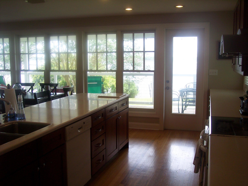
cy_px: 93
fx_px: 279
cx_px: 124
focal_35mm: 39
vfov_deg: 36.8
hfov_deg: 47.9
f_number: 3.4
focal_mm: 8
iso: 100
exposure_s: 1/60
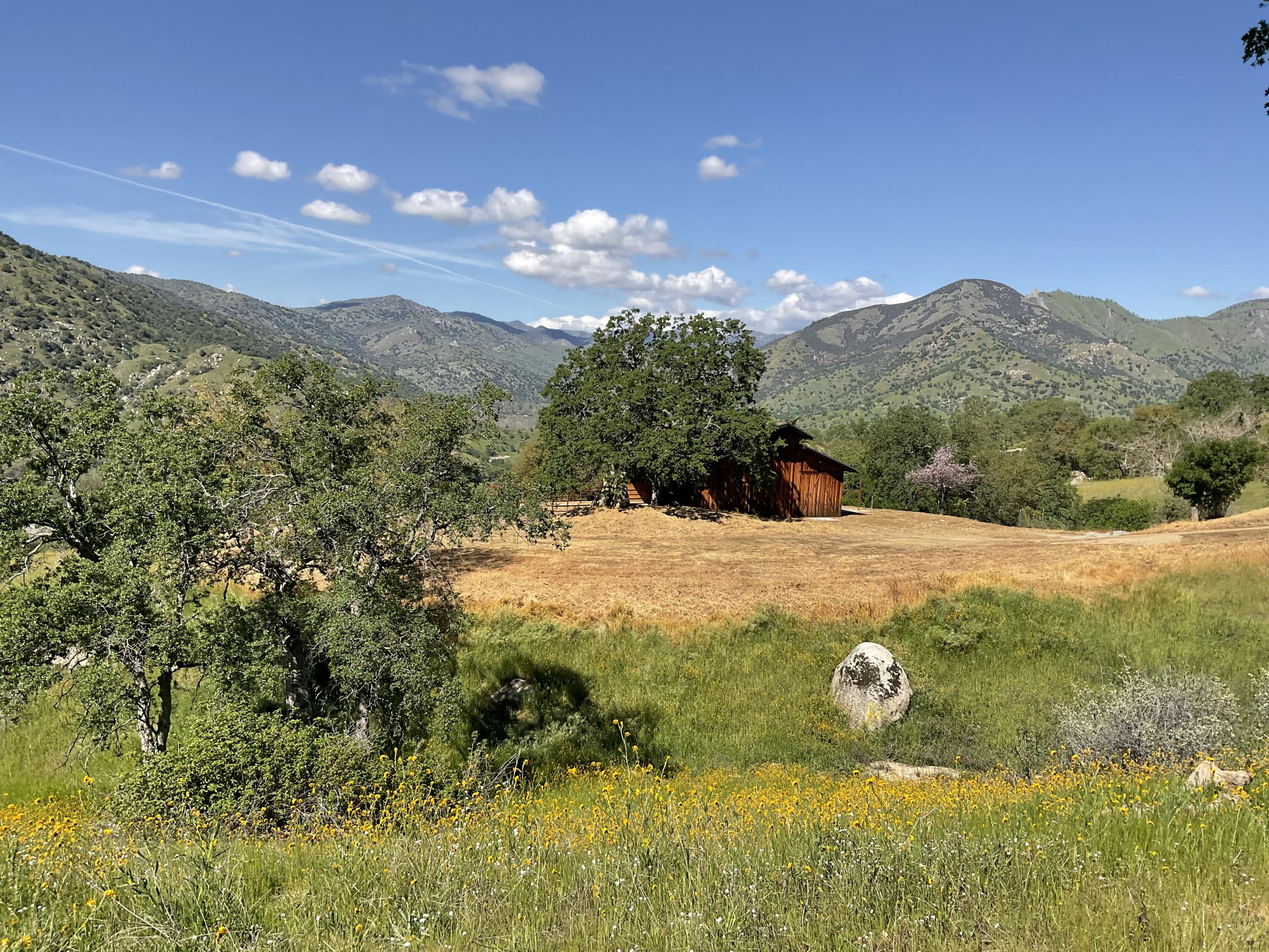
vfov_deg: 48.2
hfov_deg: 61.7
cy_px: 476
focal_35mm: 29
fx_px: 1063
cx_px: 634
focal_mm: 3
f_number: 1.8
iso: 16
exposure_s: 1/1984
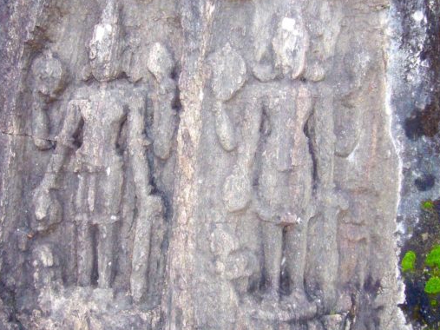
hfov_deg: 36.1
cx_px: 188
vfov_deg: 27.4
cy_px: 116
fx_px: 674
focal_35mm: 53
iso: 320
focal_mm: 5.8
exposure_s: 1/60
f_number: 2.8
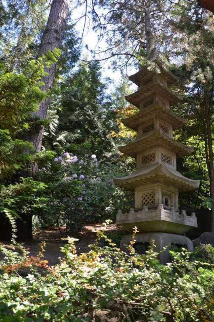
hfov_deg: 47.7
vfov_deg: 67.5
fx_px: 242
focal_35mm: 27
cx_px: 107
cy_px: 161
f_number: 4
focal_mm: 18
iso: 100
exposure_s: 1/60
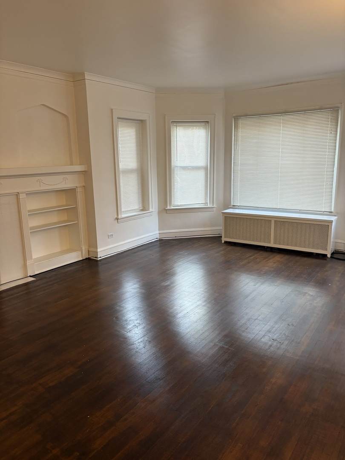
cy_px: 230
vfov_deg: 67.3
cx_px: 172
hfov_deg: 53.1
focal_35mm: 26
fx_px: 346
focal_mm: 5.96
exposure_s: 1/60
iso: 160
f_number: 1.6
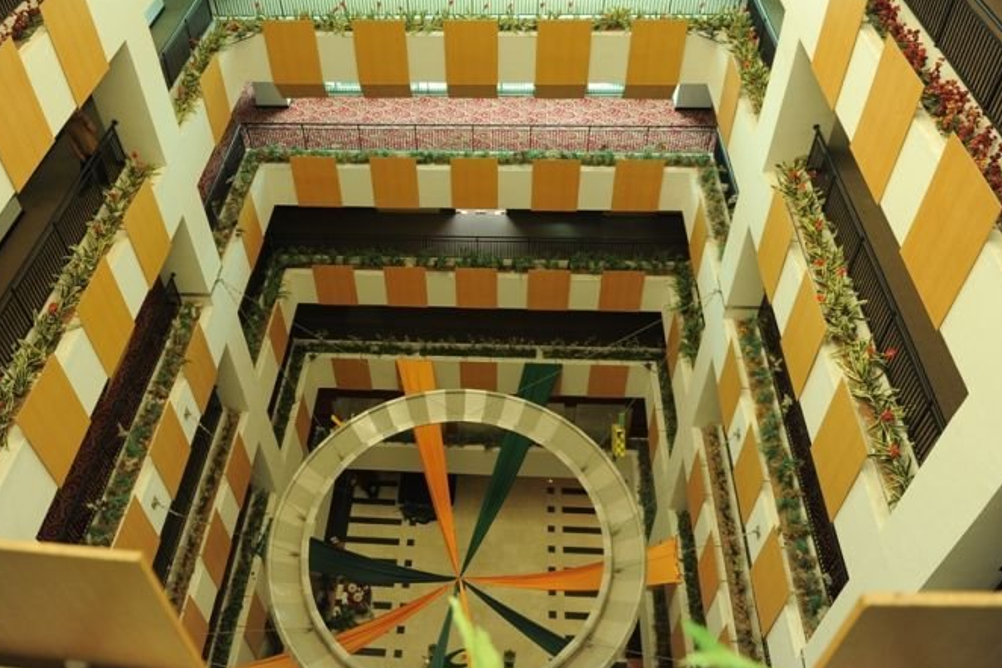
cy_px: 272
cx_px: 443
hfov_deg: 63.5
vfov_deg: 44.7
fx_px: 807
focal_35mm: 29
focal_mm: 24
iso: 400
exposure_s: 1/100
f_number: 2.8
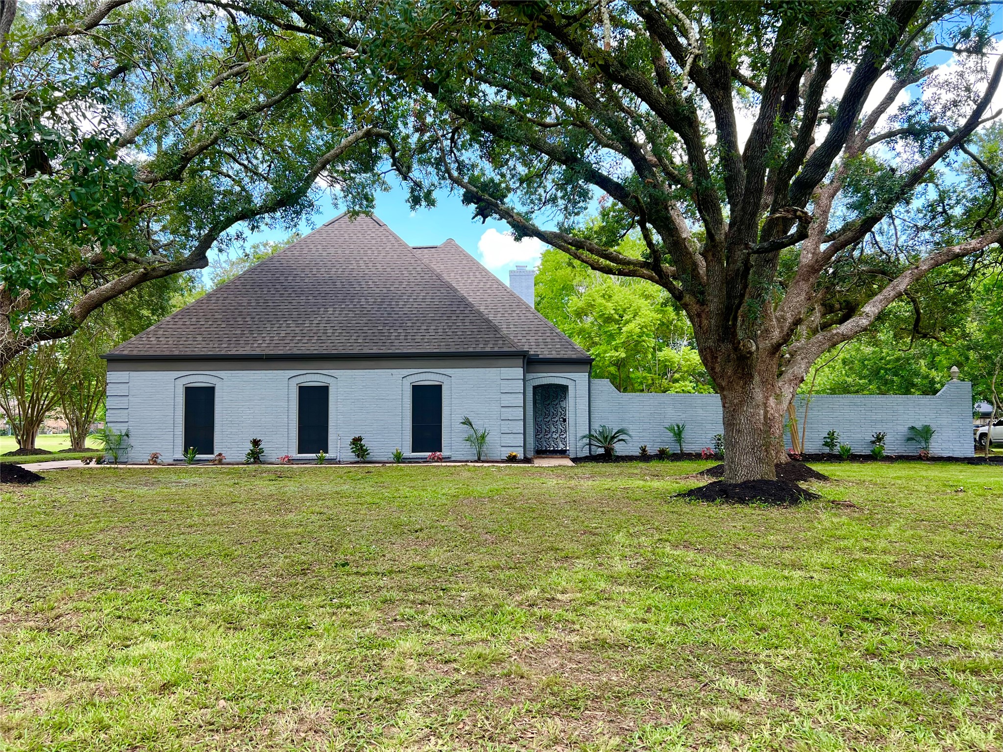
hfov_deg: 67.3
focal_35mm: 26
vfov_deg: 53.1
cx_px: 502
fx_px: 753
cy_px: 376
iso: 50
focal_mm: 5.7
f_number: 1.5
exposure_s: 1/365
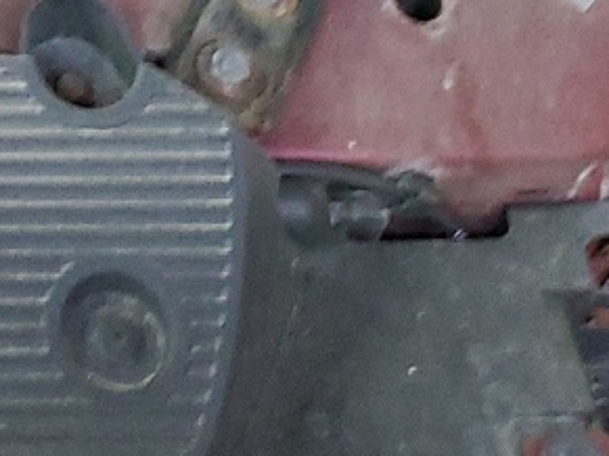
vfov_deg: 9.6
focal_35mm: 143
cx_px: -561
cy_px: -475
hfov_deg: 12.4
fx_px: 2515
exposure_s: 1/15
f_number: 1.5
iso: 291
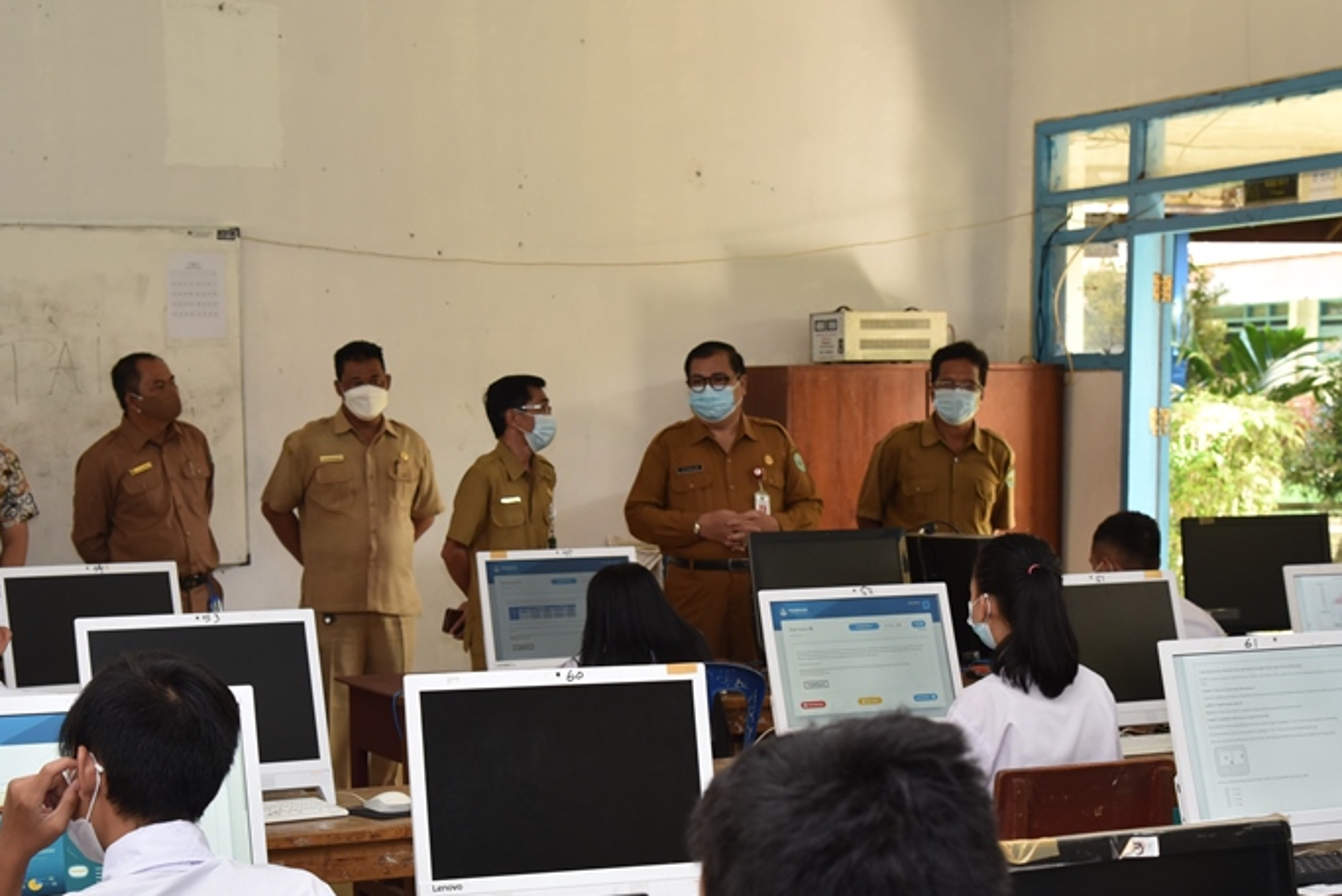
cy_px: 593
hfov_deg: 28.0
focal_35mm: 72
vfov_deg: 18.9
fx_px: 2685
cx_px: 576
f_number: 7.1
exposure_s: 1/60
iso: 800
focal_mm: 48
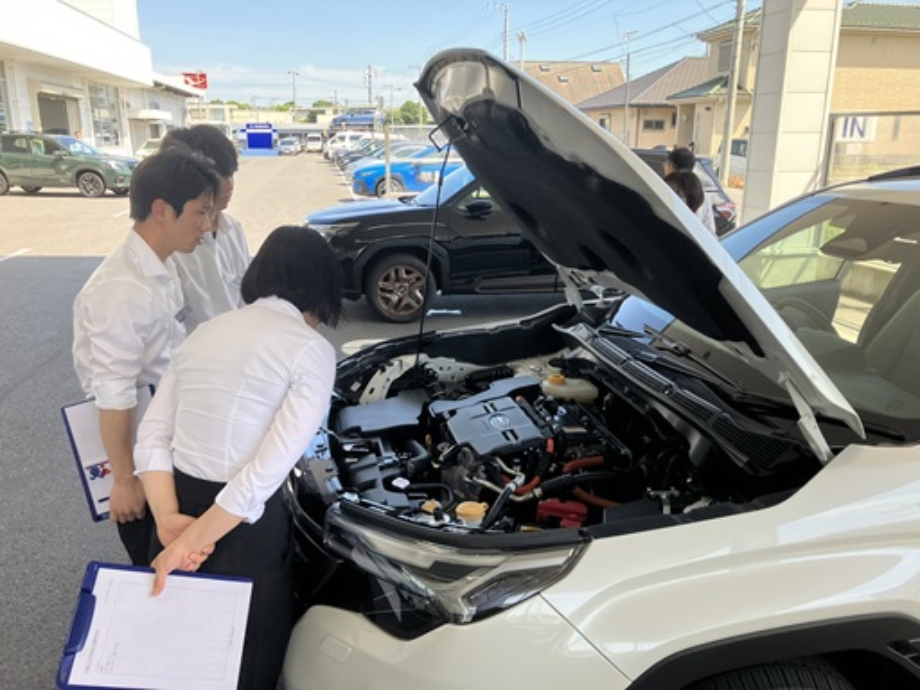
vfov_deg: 49.7
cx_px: 460
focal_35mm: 28
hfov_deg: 63.4
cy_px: 345
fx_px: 744
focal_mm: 3.99
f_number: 1.8
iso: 32
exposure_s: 1/287
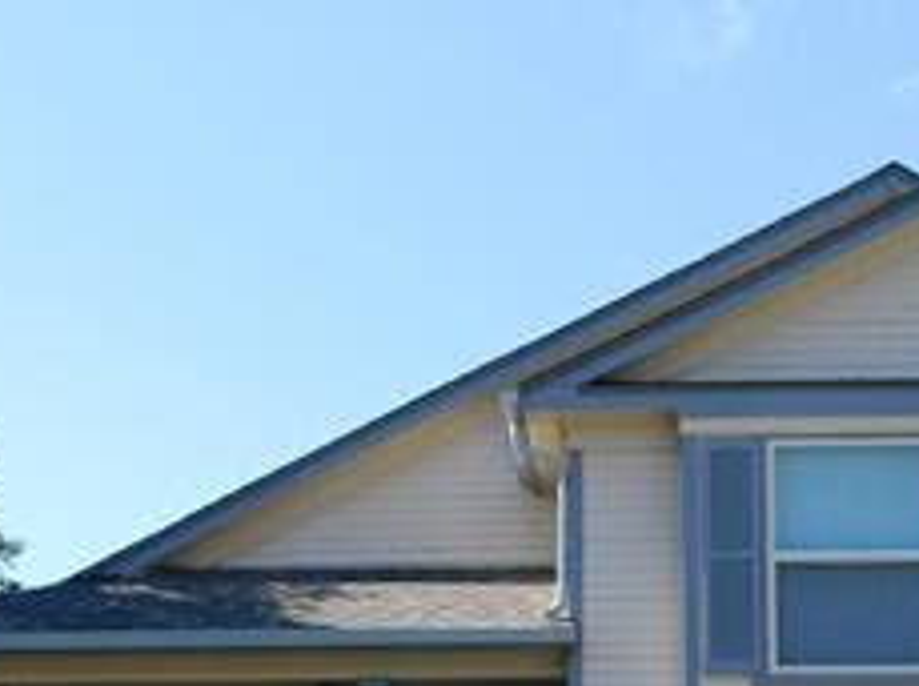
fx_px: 2227
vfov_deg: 16.5
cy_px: 893
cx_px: 582
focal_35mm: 84
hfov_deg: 23.3
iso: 125
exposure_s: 1/640
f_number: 3.2
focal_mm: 5.3
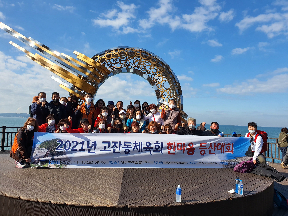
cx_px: 144
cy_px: 108
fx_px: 216
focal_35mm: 26
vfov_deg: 53.1
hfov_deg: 67.3
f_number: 2.4
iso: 50
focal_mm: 4.3
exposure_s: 1/1900
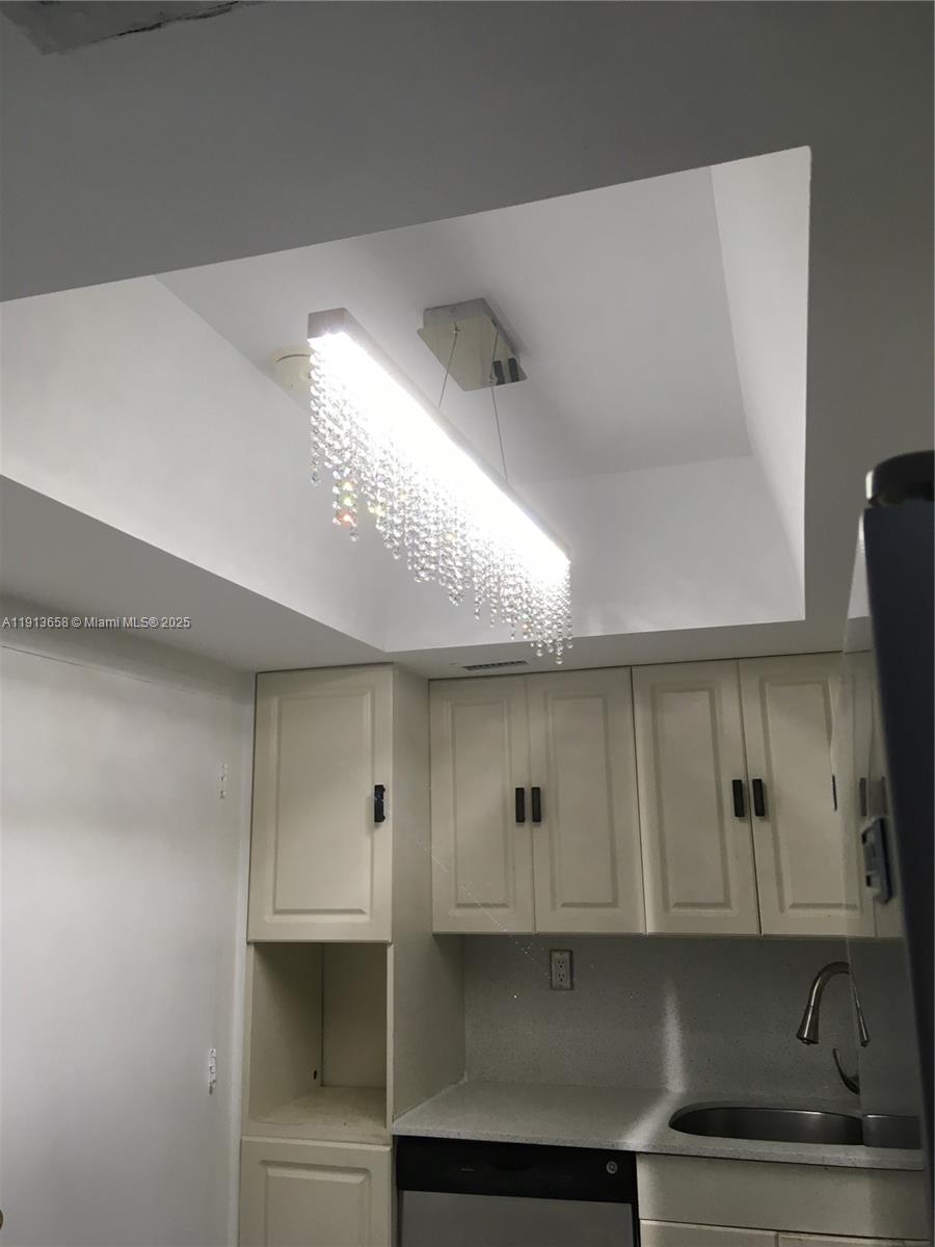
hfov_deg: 48.2
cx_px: 468
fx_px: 1044
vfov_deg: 61.7
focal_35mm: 29
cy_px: 624
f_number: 2.2
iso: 25
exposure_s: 1/40
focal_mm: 4.15
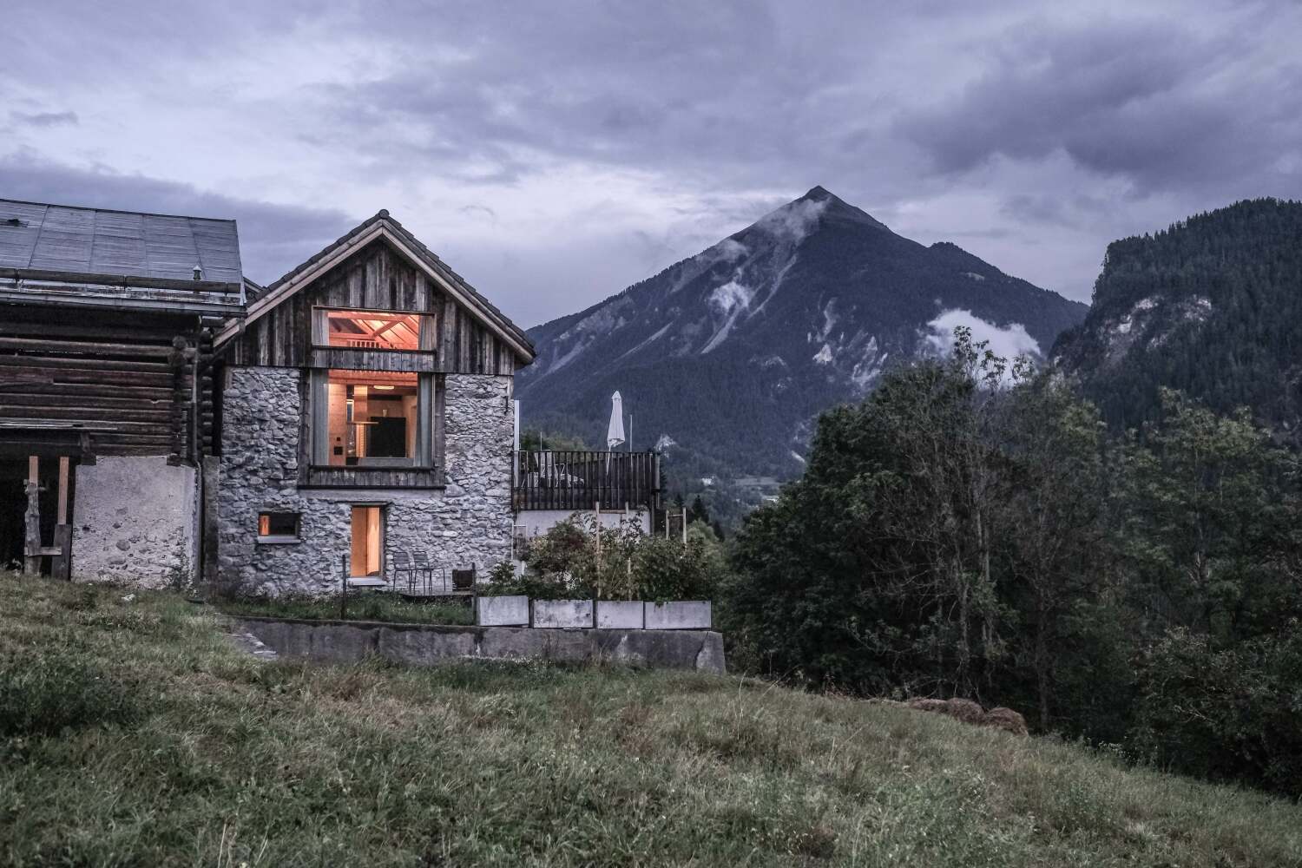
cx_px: 651
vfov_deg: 37.9
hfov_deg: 54.4
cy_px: 434
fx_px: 1266
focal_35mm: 35
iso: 2500
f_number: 3.6
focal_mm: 23
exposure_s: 1/250
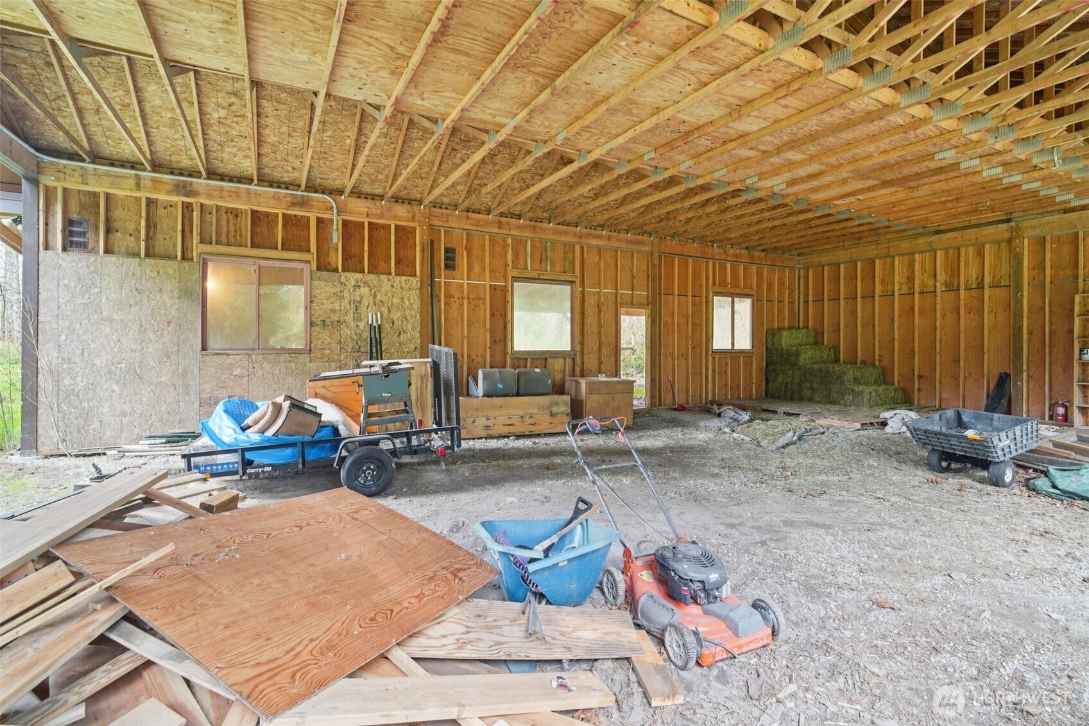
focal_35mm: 16
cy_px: 363
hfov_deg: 96.7
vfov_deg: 73.7
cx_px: 544
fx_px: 484
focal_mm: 16
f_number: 8
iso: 1600
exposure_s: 1/15
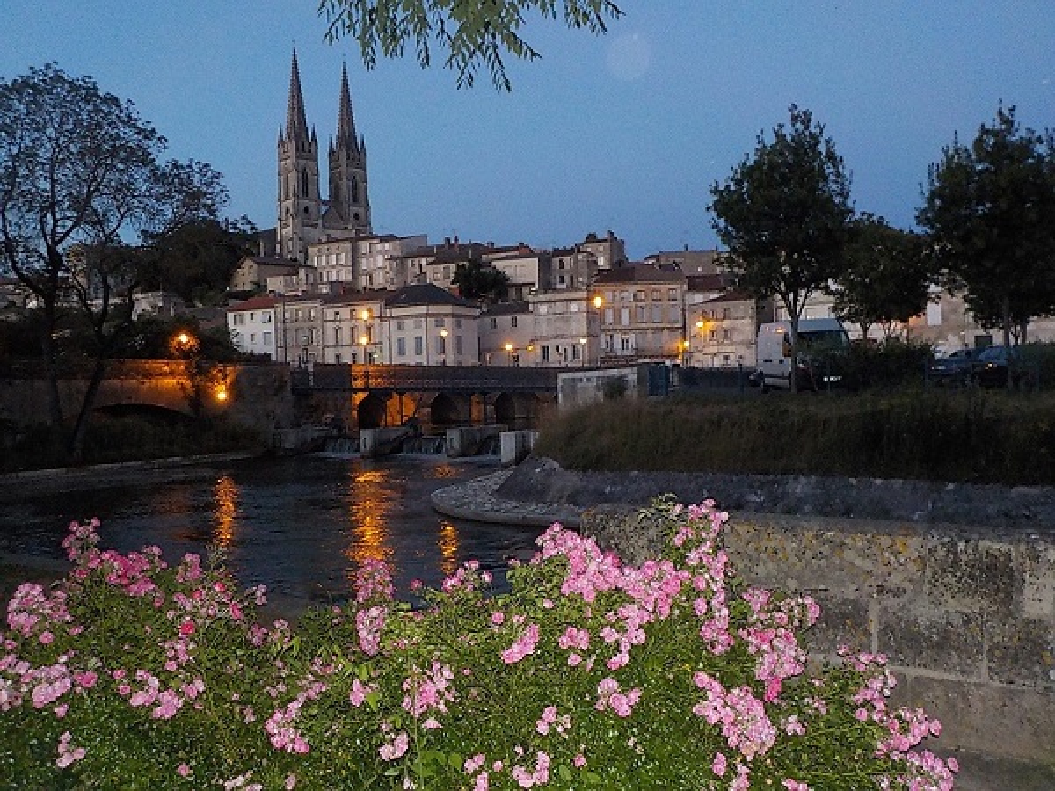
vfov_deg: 46.8
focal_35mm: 30
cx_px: 528
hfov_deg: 60.0
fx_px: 914
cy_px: 396
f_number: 3.3
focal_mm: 4.1
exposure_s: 1/30
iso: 500
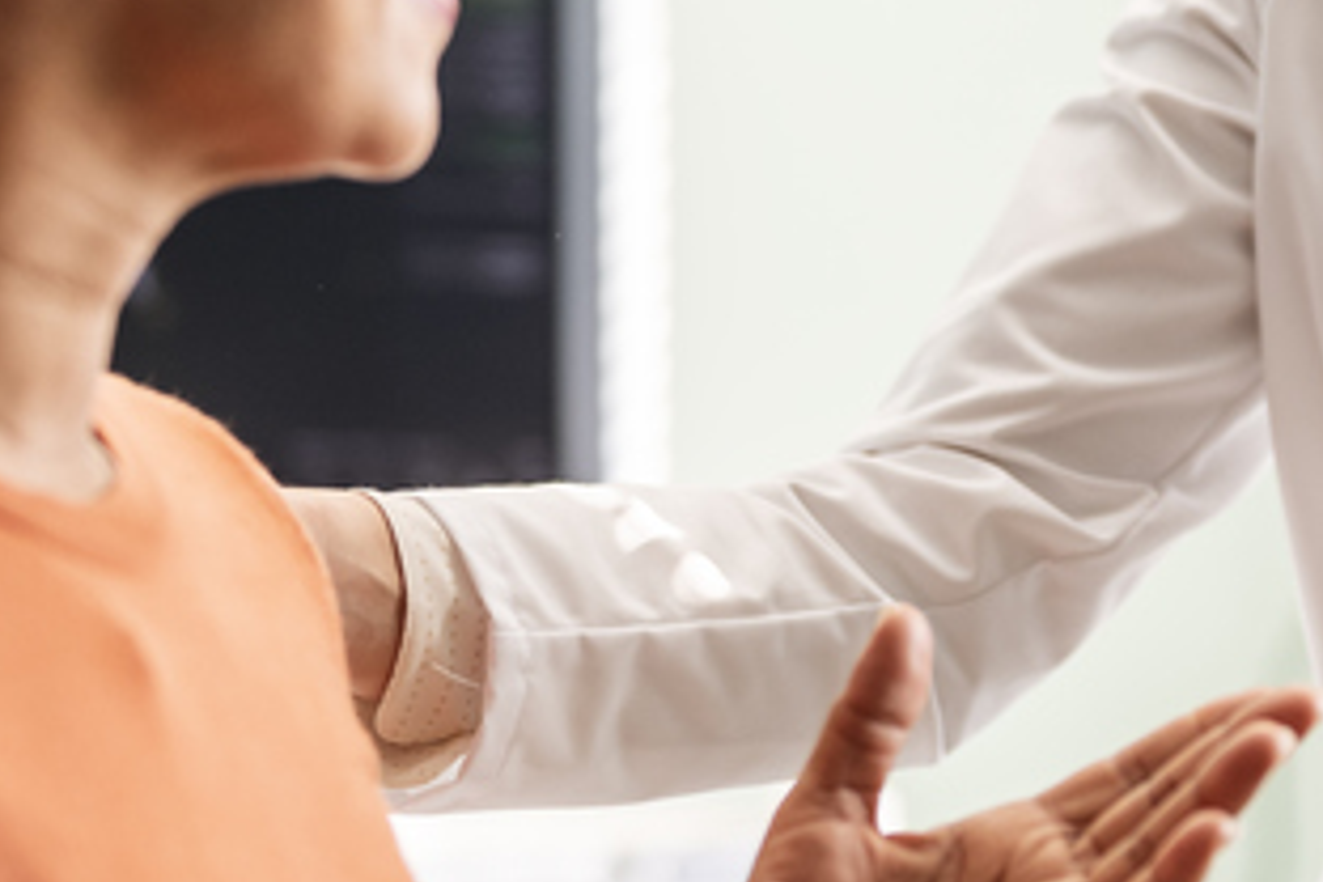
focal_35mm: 201
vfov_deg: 6.8
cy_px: 119
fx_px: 7386
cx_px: 568
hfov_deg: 10.2
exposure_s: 1/400
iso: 100
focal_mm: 50
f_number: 1.3
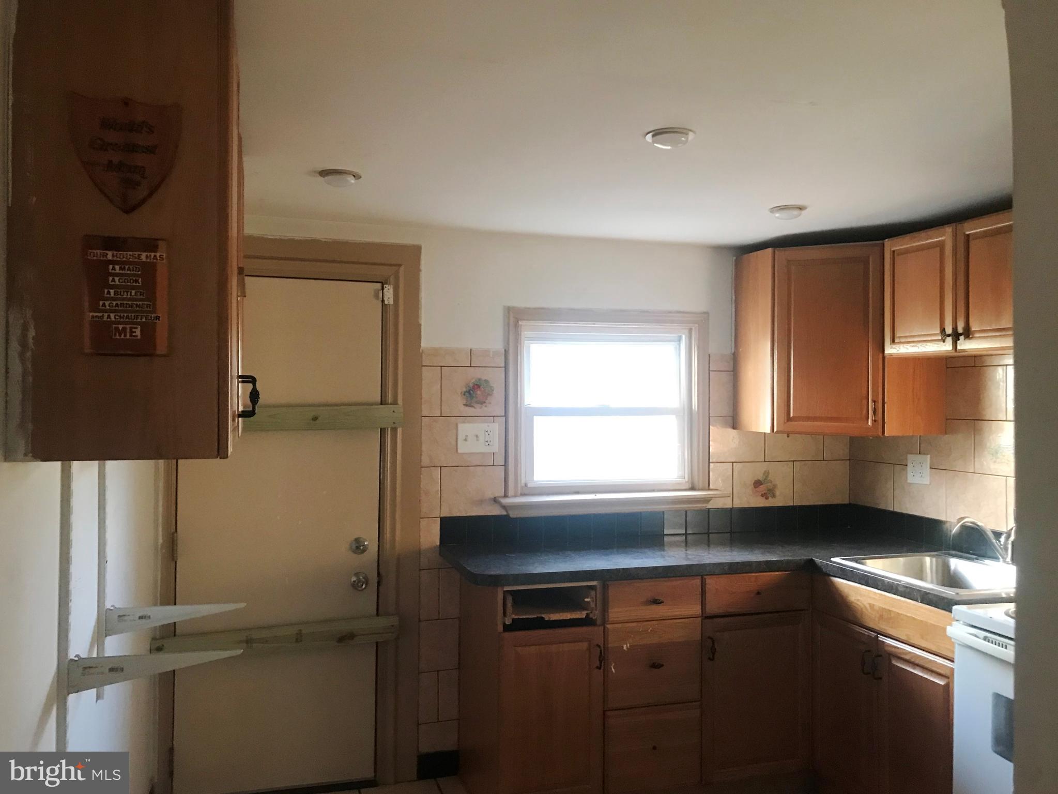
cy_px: 397
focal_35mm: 28
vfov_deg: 49.8
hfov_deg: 63.4
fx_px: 856
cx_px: 529
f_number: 1.8
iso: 100
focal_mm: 3.99
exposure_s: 1/11
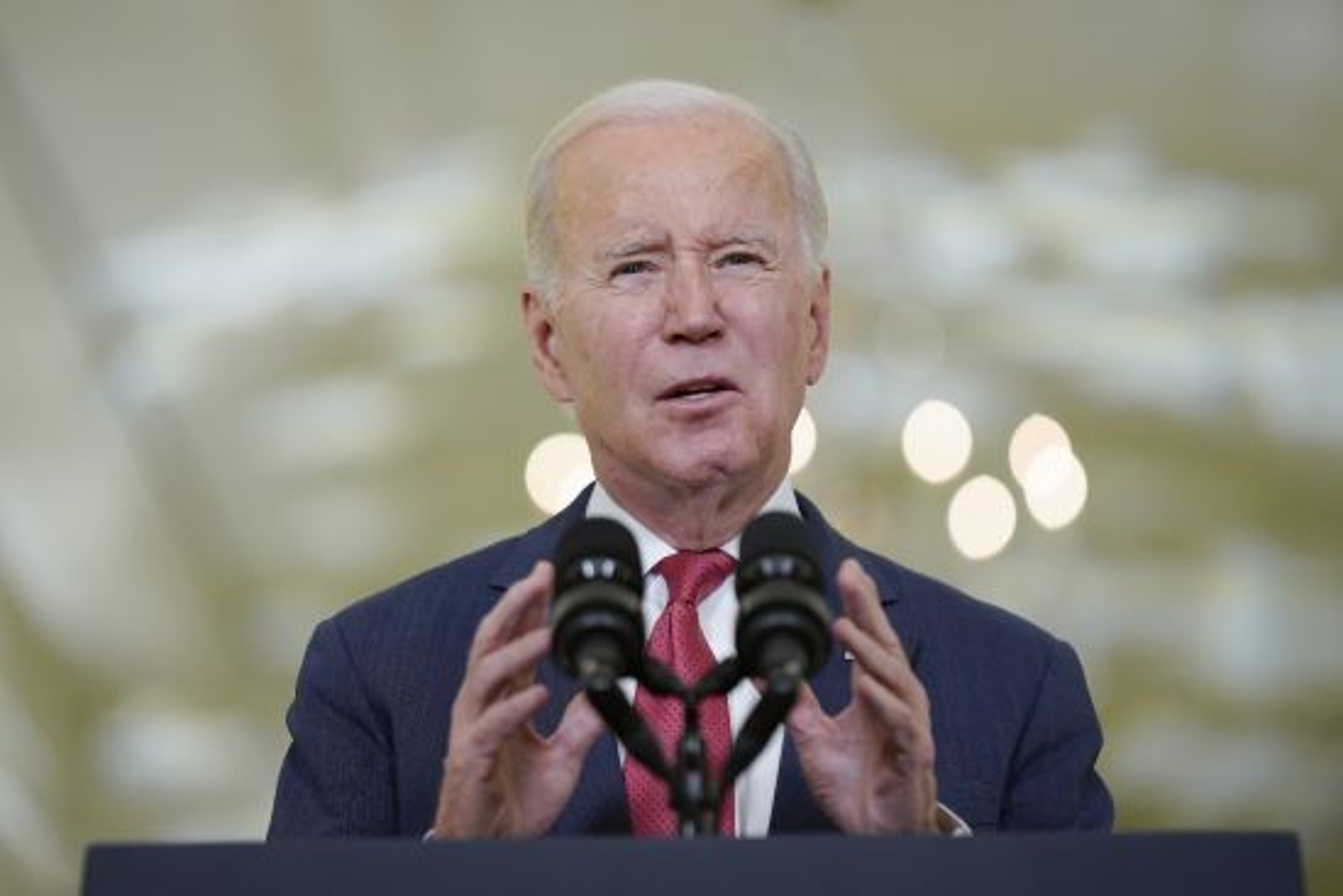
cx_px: 672
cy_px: 448
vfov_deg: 6.9
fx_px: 7463
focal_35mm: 200
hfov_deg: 10.3
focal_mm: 200
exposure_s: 1/320
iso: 3200
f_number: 2.8
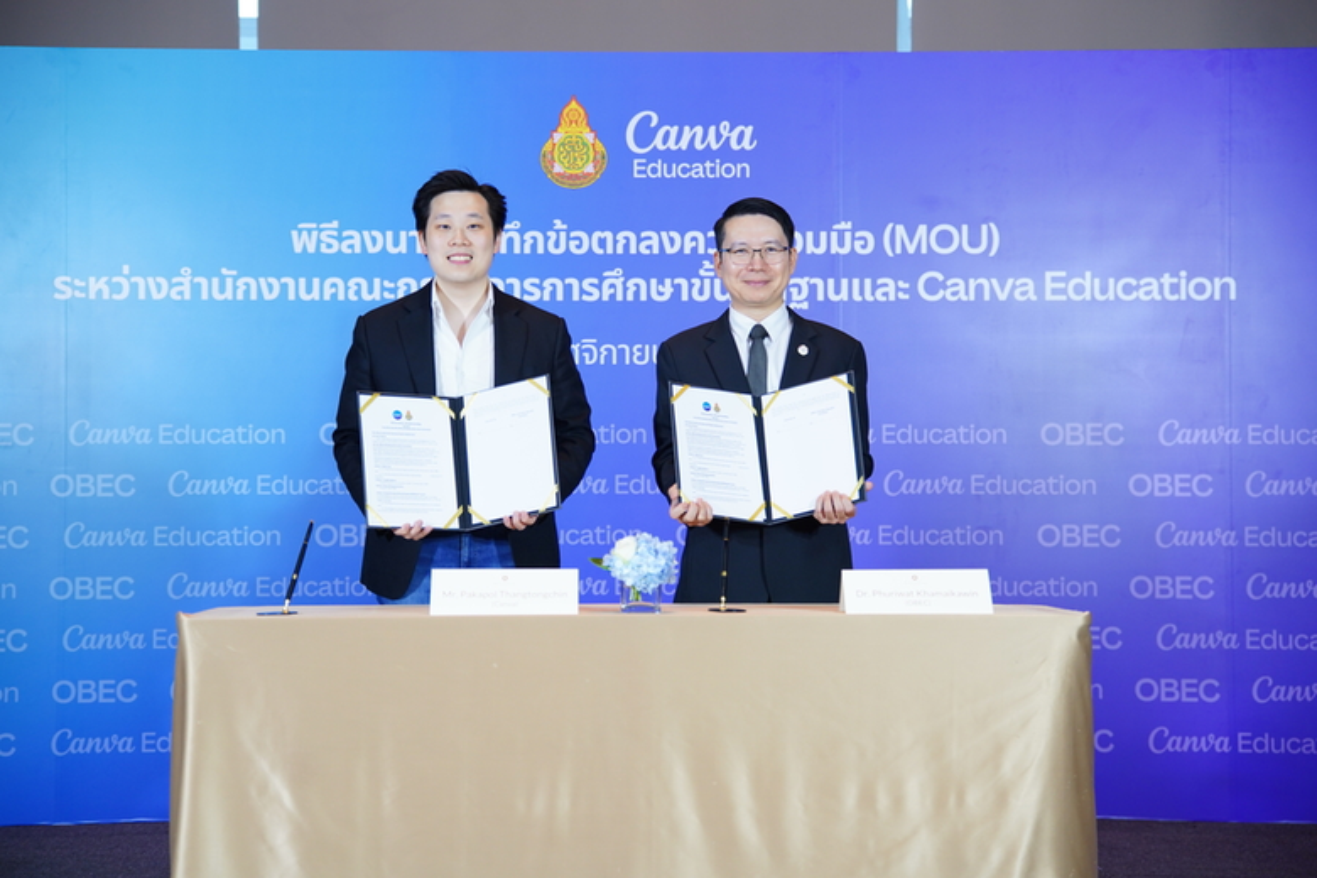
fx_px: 2524
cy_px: 439
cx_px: 658
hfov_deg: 29.2
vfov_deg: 19.7
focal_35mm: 69
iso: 800
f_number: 2.8
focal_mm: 69
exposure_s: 1/160
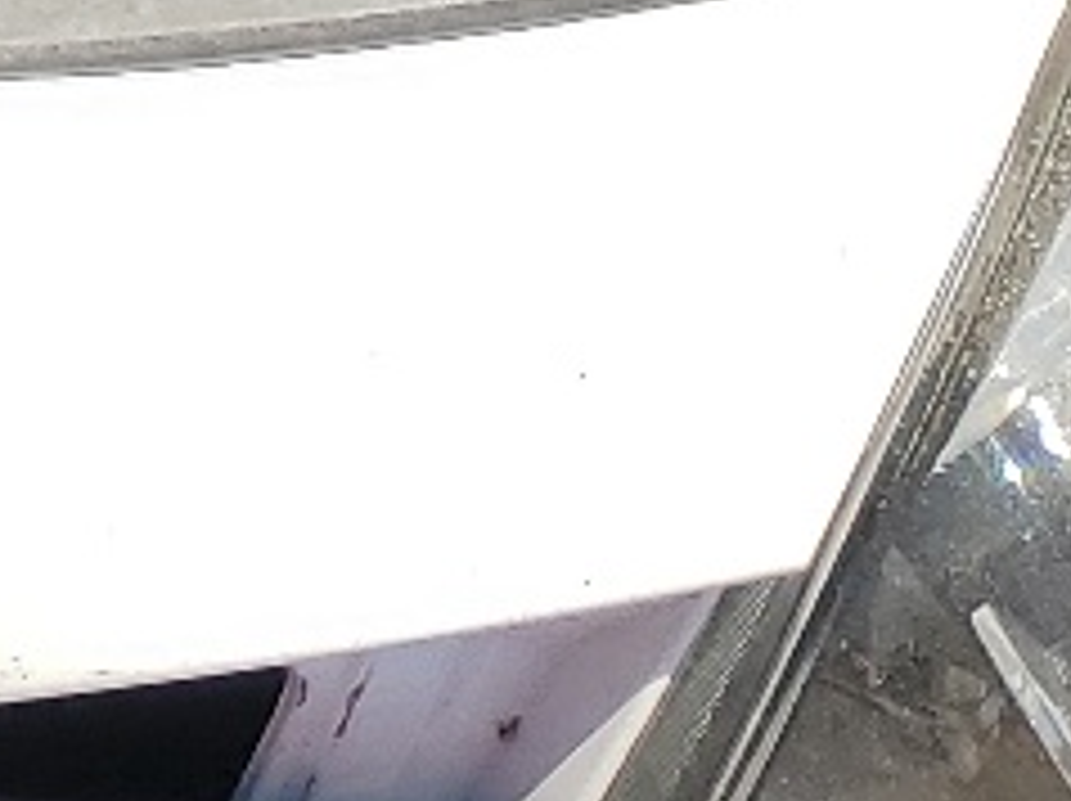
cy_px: -1134
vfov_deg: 7.8
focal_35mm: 175
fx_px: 5409
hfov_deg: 9.0
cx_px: -2223
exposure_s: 1/2500
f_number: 1.5
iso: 50
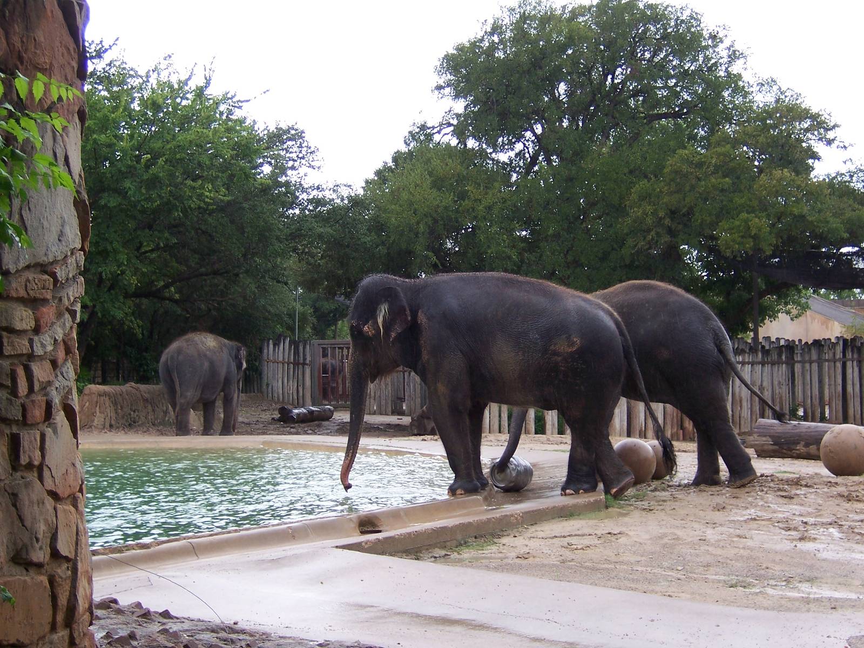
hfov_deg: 32.2
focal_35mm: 60
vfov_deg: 24.4
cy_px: 324
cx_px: 432
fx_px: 1498
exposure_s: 1/125
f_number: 4
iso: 80
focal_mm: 10
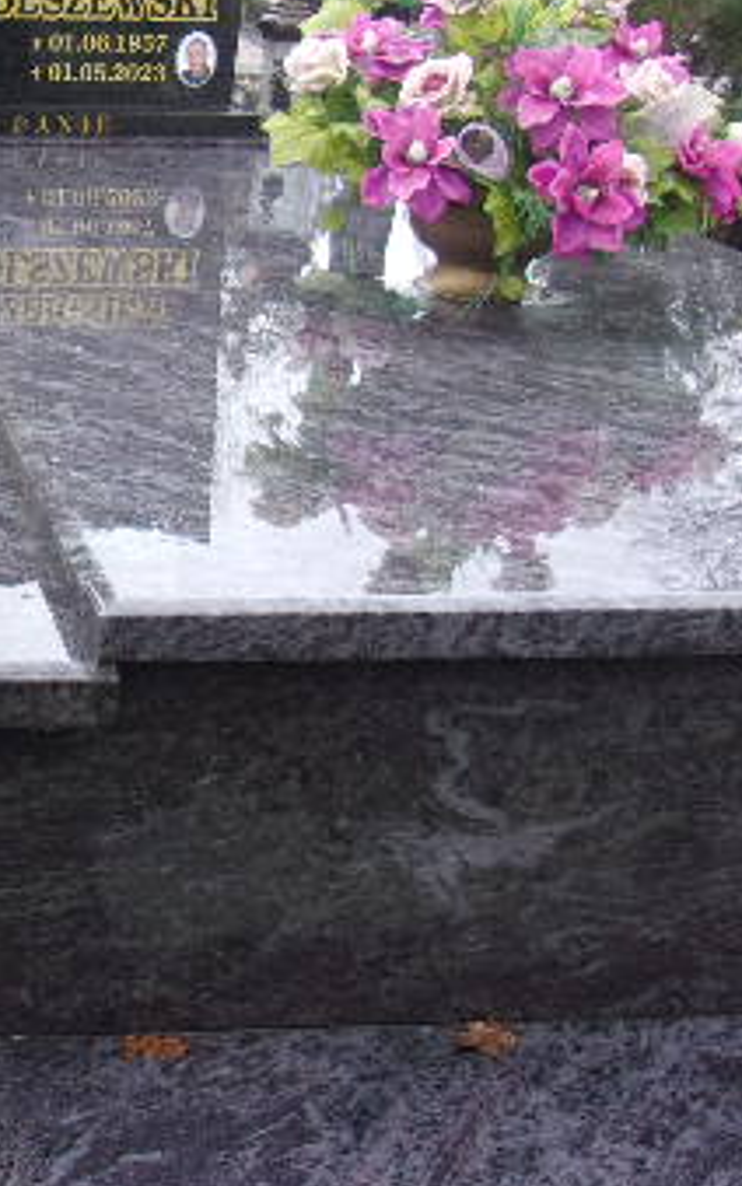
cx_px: -91
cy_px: 392
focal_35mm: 54
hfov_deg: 22.5
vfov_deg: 37.1
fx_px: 1746
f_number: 3
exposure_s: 1/34
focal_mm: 4.9
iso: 191
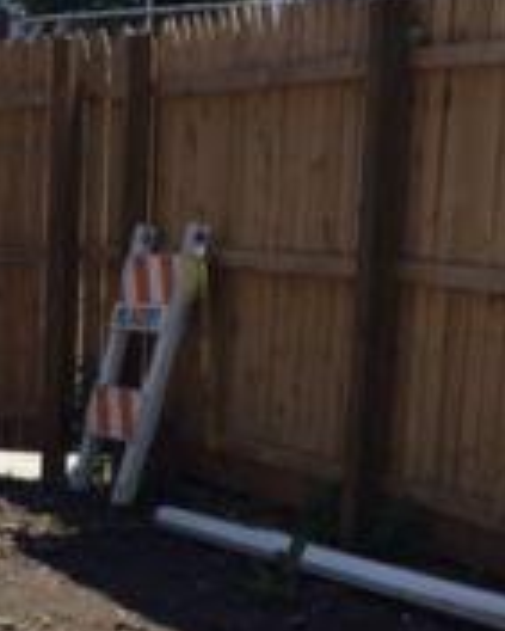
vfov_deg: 17.8
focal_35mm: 103
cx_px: -347
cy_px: 728
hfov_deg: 13.7
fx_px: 1923
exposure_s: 1/2404
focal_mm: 4.15
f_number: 2.2
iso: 25
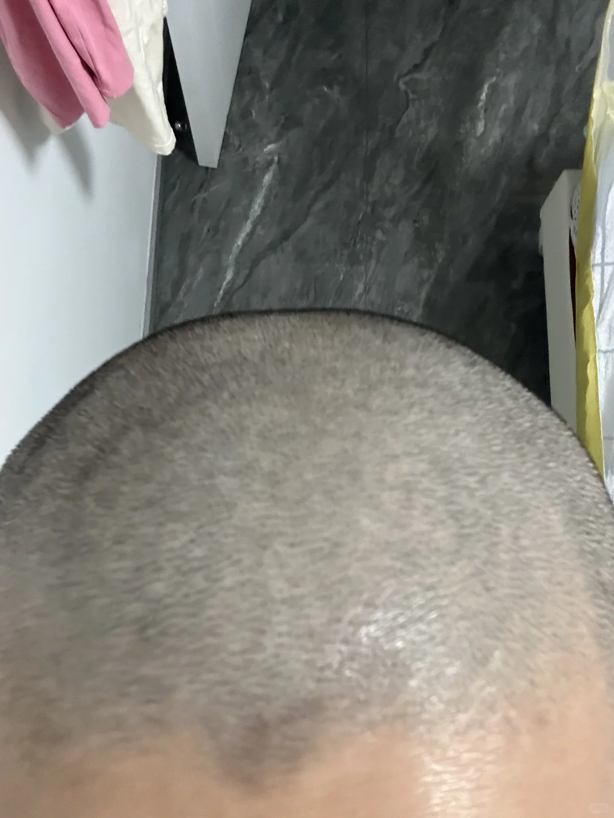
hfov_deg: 46.8
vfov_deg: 60.0
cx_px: 307
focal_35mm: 30
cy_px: 409
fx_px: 709
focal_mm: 2.69
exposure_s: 1/50
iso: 320
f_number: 1.9
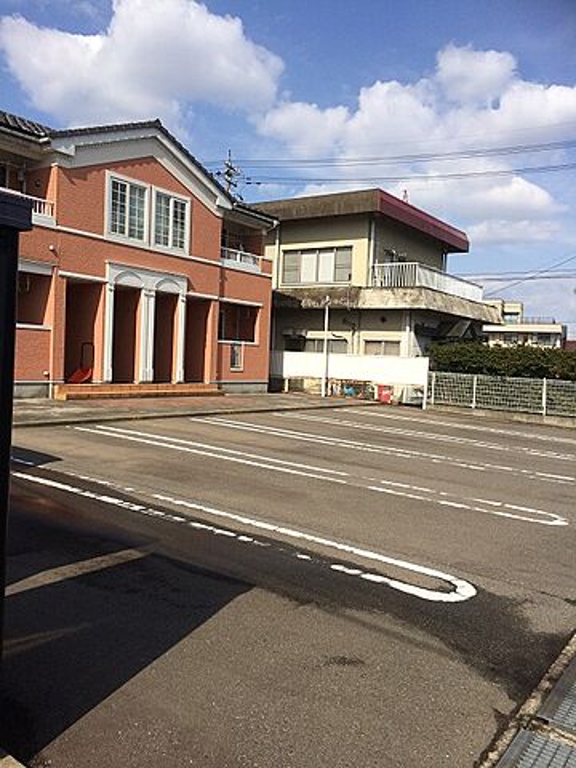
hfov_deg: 48.2
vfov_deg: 61.7
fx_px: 643
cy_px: 384
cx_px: 288
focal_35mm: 29
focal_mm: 4.15
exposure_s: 1/3425
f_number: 2.2
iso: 32
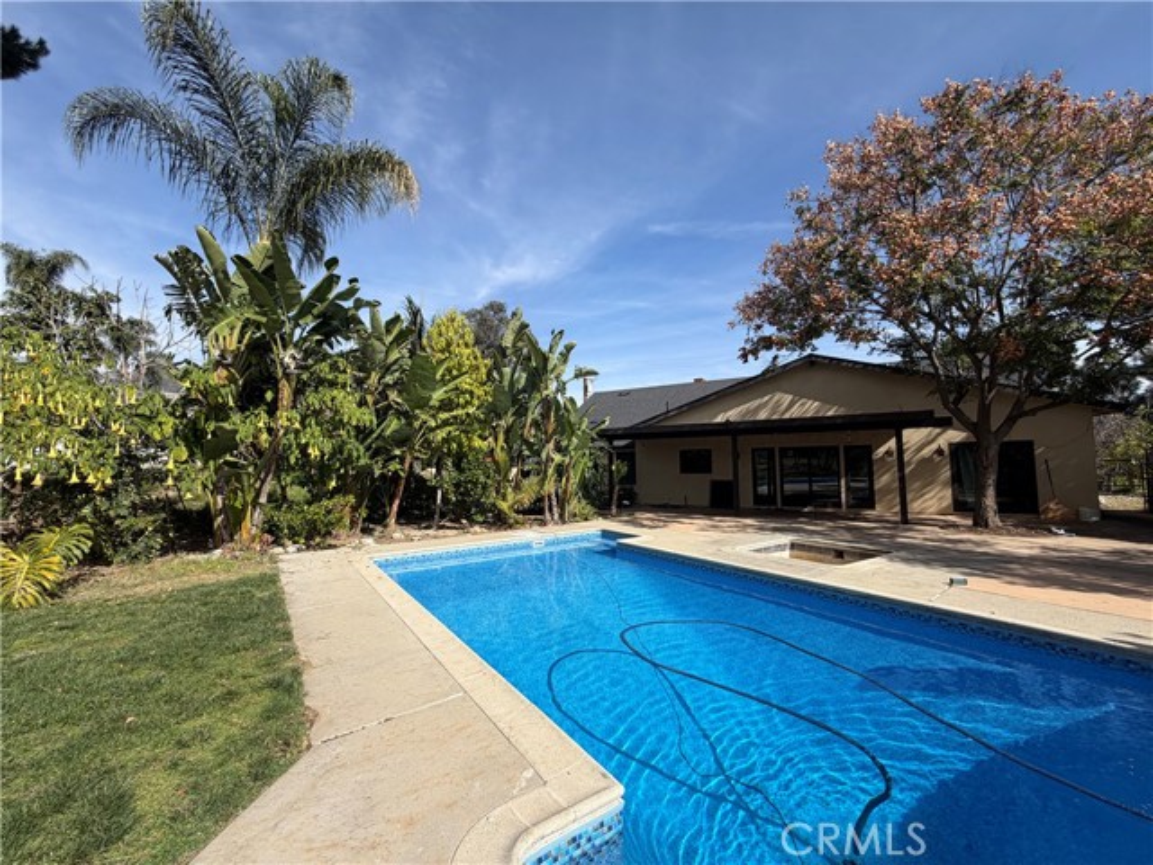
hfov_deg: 102.1
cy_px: 432
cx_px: 576
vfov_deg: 85.7
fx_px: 466
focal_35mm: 14
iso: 20
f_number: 2.2
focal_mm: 2.22
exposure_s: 1/770
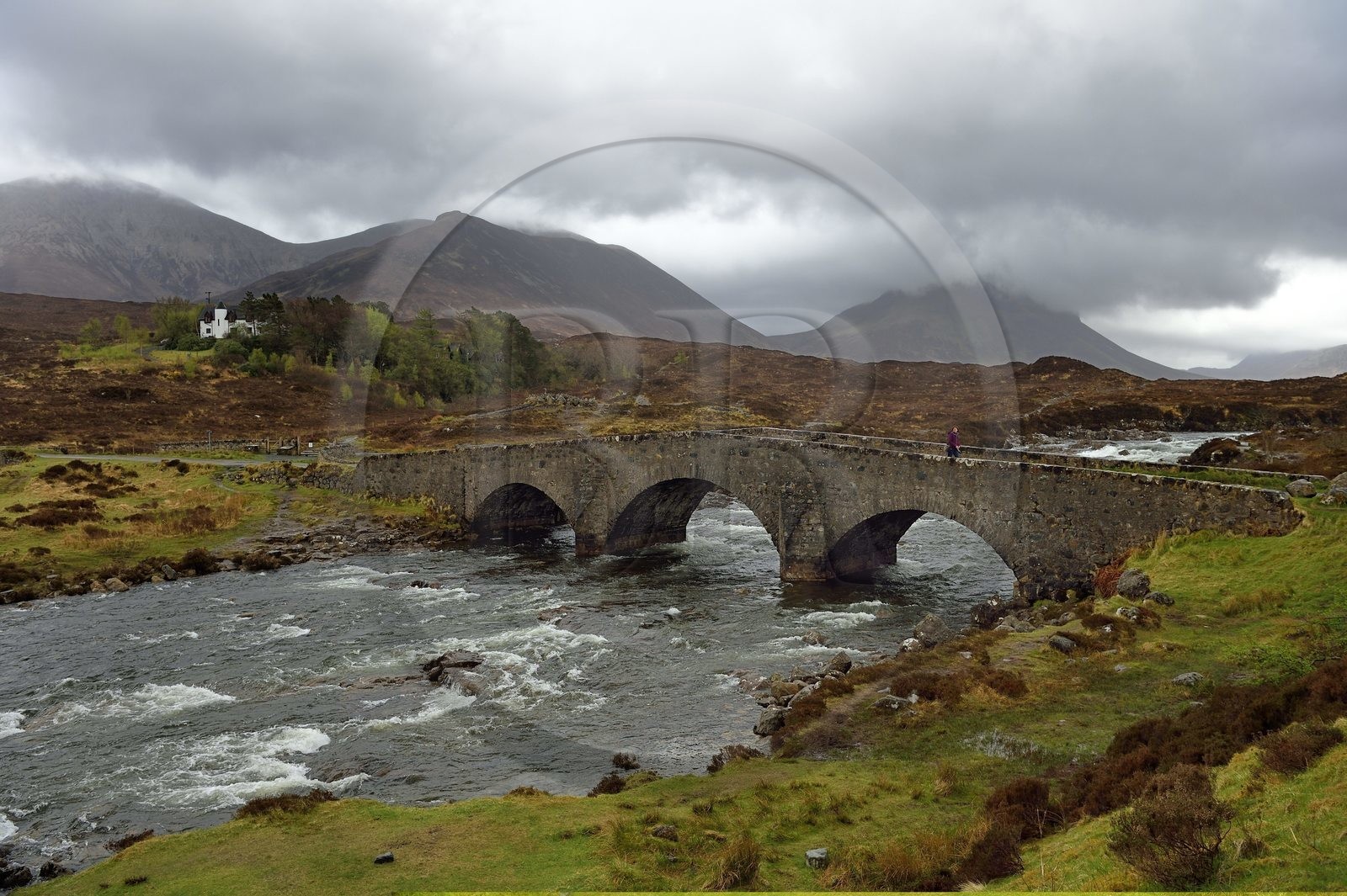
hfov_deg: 62.0
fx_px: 1122
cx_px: 674
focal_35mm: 30
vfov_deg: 43.6
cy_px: 448
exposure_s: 1/200
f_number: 6.3
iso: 200
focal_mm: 30
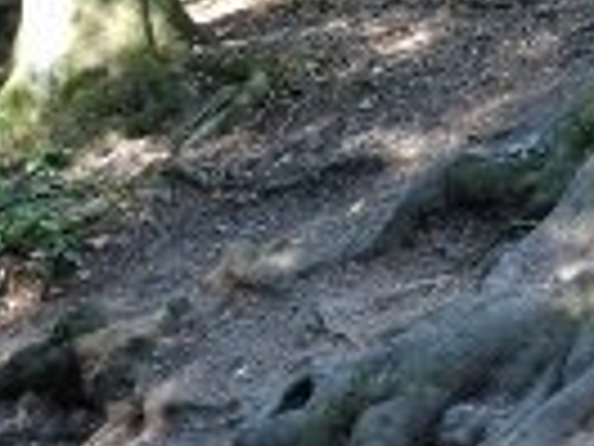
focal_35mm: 97
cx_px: 765
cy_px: 158
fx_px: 1664
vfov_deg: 15.2
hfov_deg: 18.8
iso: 500
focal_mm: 5.43
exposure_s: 1/40
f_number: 4
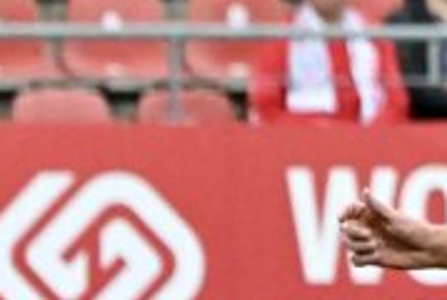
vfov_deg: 1.3
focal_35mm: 1057
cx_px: 1074
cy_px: 676
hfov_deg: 1.9
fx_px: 13146
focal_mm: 185
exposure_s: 1/1600
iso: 8000
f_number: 5.3
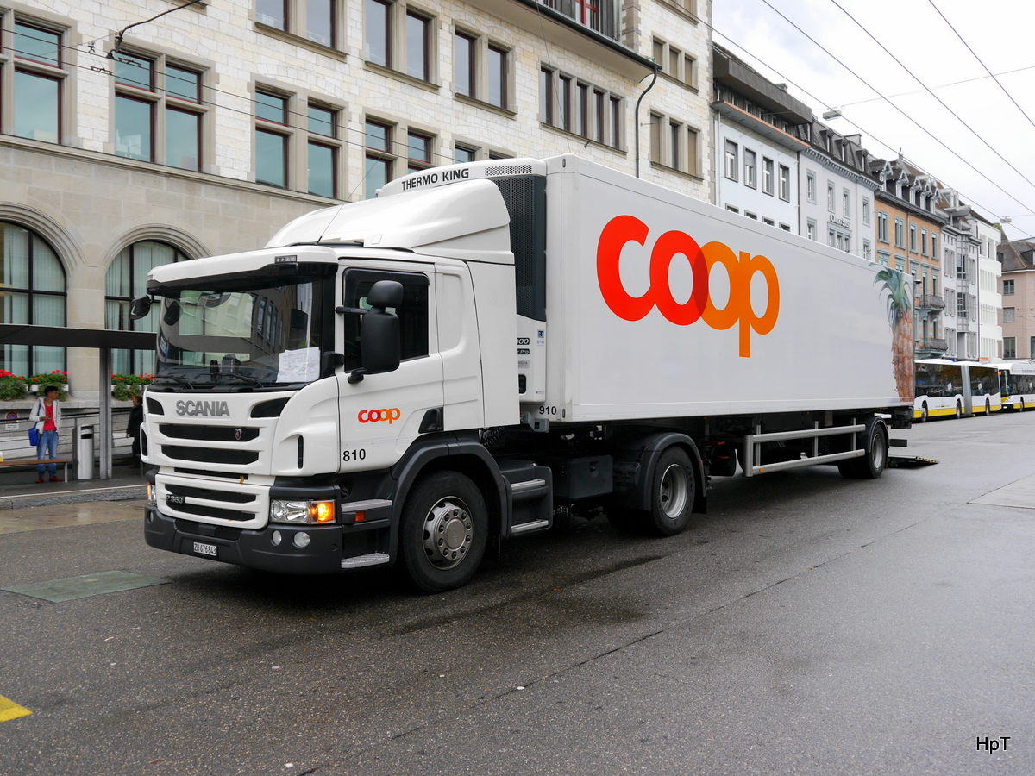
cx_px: 518
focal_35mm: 32
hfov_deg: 56.8
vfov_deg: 44.2
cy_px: 388
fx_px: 957
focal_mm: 16
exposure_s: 1/160
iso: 160
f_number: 5
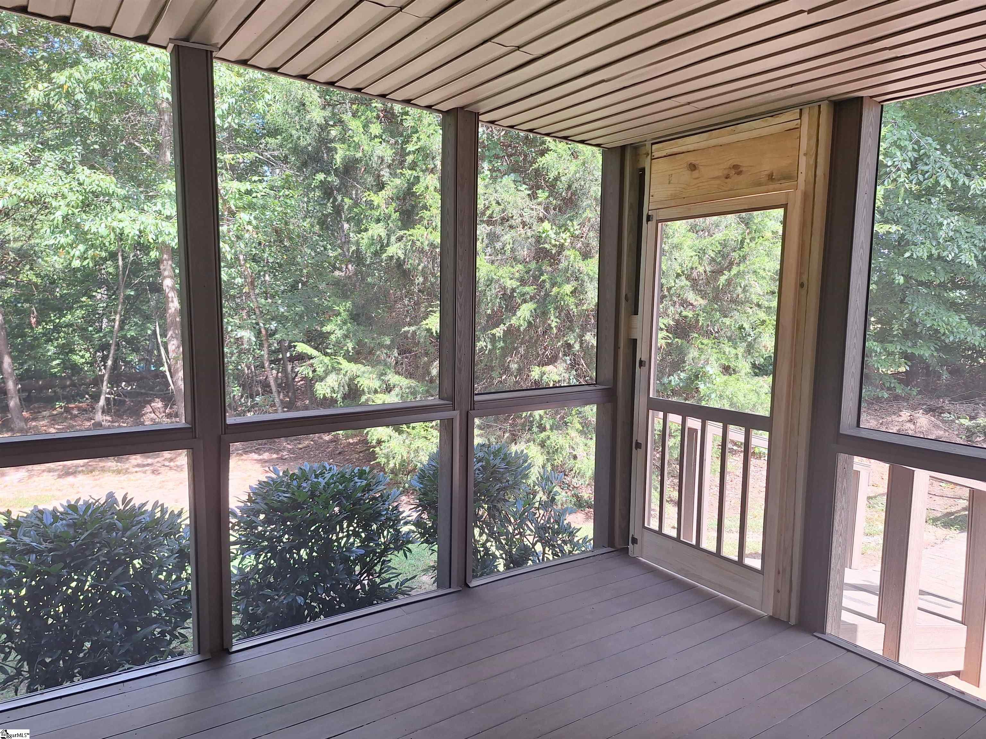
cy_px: 370
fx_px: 655
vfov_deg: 58.9
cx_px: 493
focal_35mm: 23
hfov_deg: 73.9
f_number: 1.8
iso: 40
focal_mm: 5.54
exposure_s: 1/173
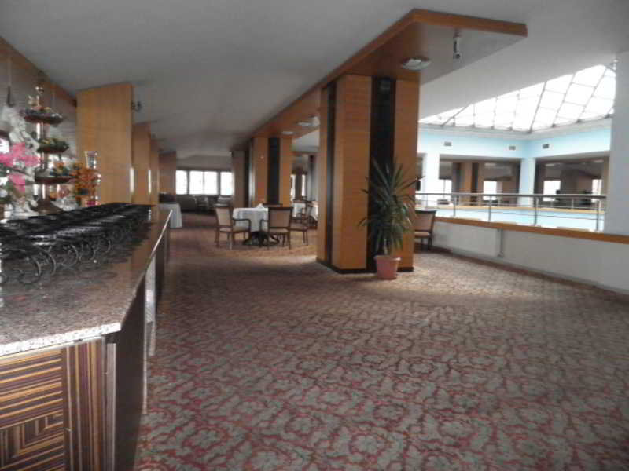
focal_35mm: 24
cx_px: 314
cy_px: 236
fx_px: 436
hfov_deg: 71.6
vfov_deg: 56.8
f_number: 3.3
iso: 800
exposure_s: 1/30
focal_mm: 4.3
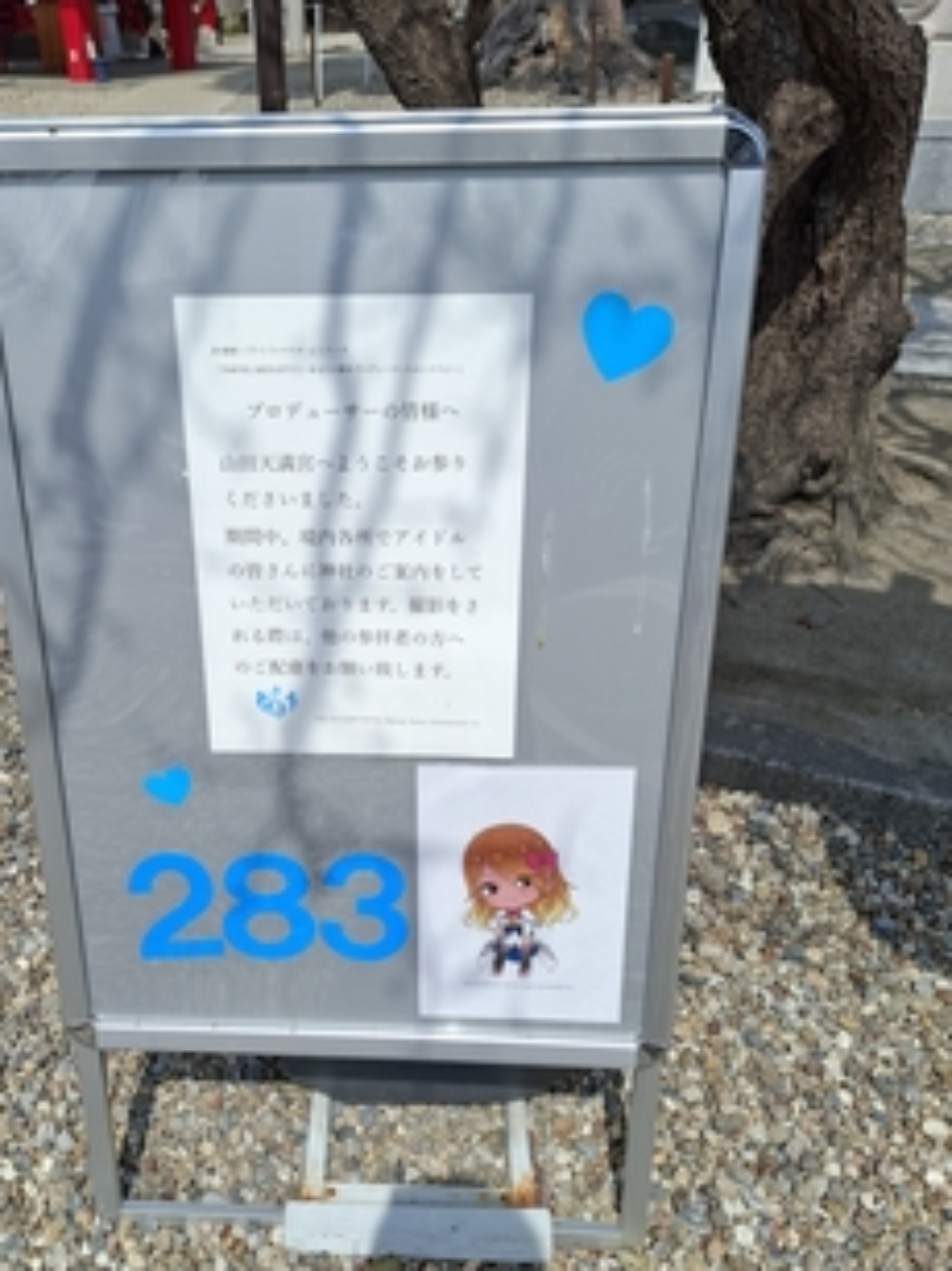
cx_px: 364
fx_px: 1101
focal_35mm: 30
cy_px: 696
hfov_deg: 46.4
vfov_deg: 59.9
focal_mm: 5.54
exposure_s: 1/2584
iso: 50
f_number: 1.8
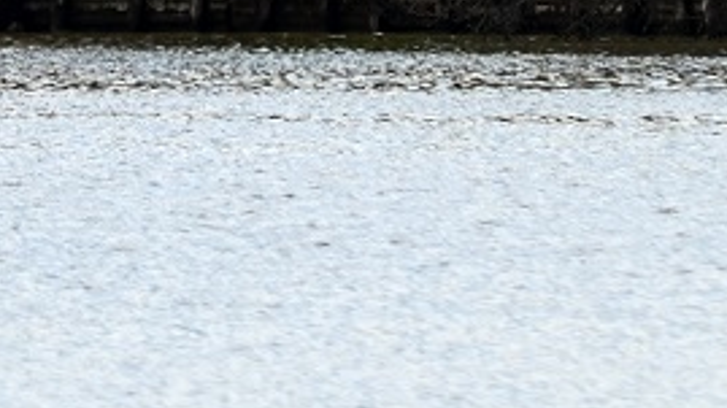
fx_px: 33815
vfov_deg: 0.7
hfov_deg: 1.2
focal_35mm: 1755
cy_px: -561
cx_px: 97
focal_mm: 300
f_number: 5.6
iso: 280
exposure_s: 1/1000
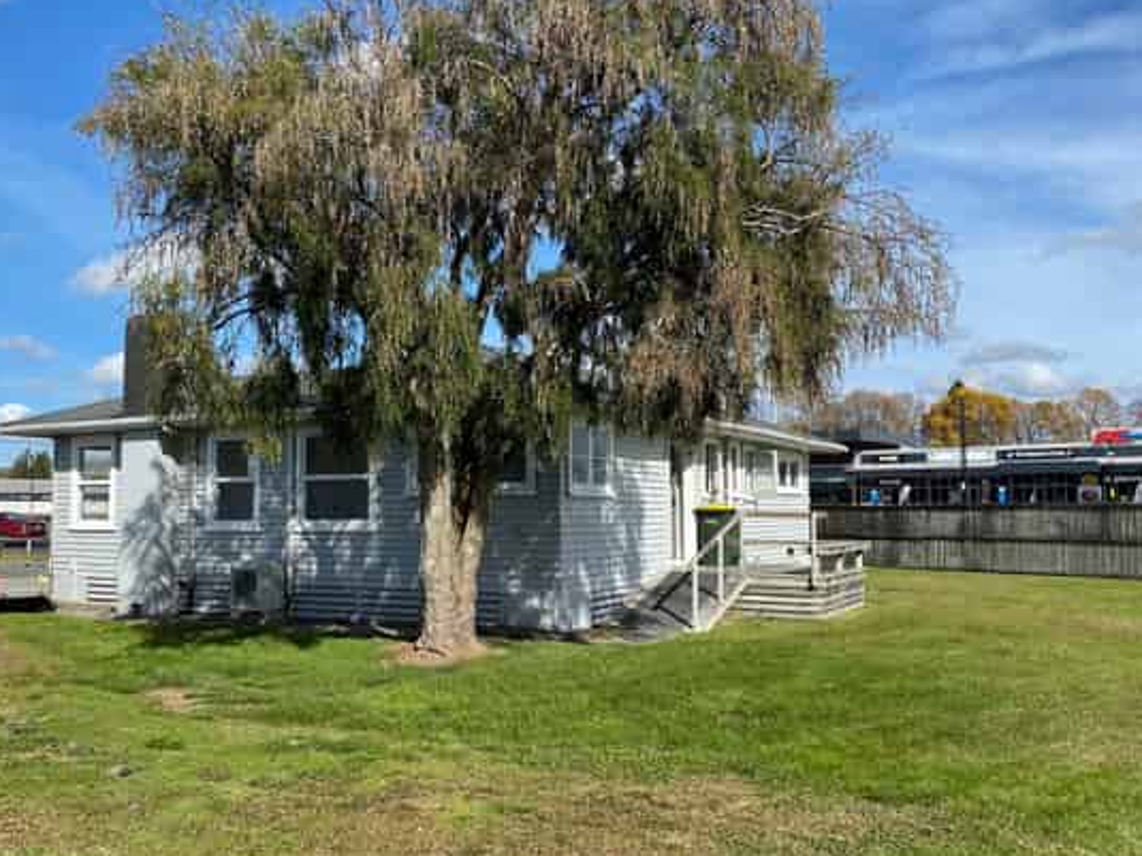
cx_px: 489
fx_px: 1055
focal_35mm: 32
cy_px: 451
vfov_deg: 44.1
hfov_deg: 56.6
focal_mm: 4.25
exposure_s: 1/2577
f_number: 1.8
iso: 32
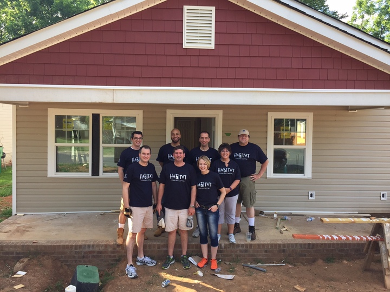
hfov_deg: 61.7
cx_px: 195
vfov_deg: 48.2
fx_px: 327
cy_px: 146
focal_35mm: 29
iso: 32
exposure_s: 1/316
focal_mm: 4.15
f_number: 2.2
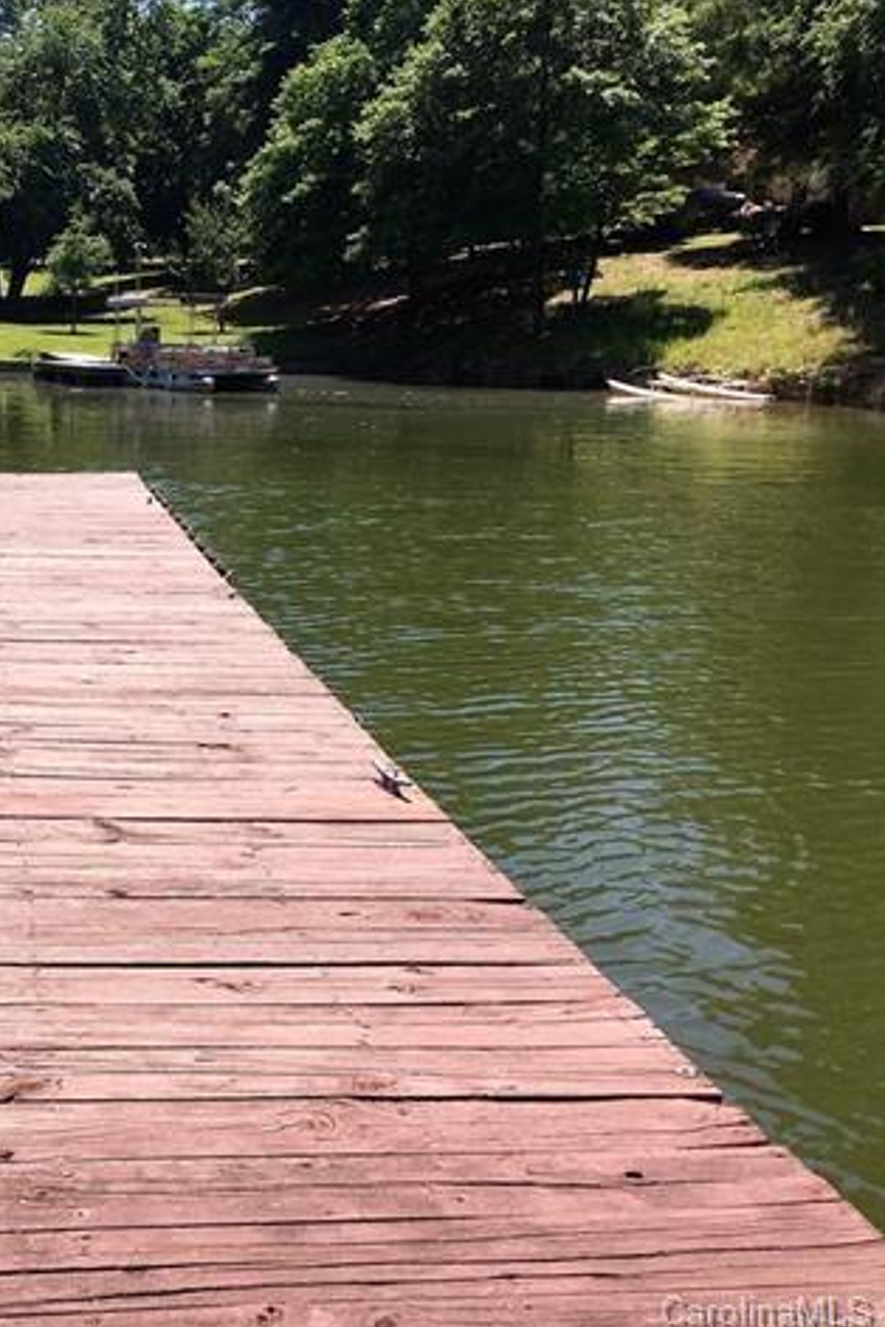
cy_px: 662
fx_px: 1512
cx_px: 82
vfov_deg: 47.4
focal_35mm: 41
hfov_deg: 31.1
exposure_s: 1/1464
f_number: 2.2
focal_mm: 4.15
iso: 32
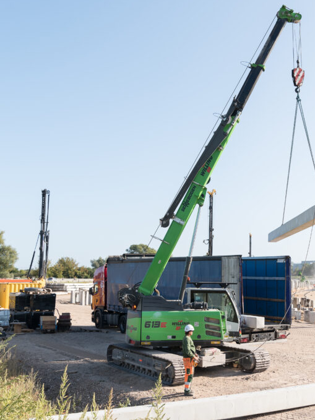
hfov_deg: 31.6
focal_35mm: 45
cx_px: 233
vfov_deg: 42.1
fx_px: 546
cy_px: 209
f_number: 9
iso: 100
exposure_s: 1/160
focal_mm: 31
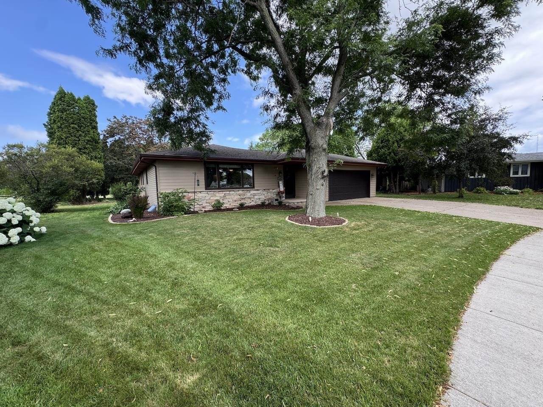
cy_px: 204
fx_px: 220
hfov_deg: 102.1
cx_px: 272
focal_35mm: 14
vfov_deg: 85.7
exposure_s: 1/200
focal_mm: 2.22
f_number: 2.2
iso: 40
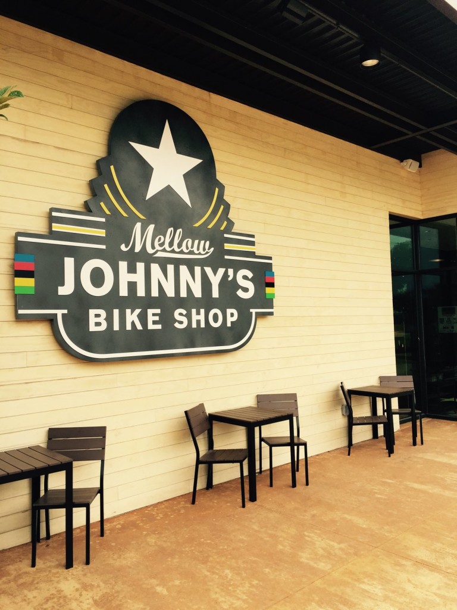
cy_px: 305
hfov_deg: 48.2
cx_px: 228
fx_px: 510
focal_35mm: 29
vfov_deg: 61.7
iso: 32
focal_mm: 4.15
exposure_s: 1/842
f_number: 2.2
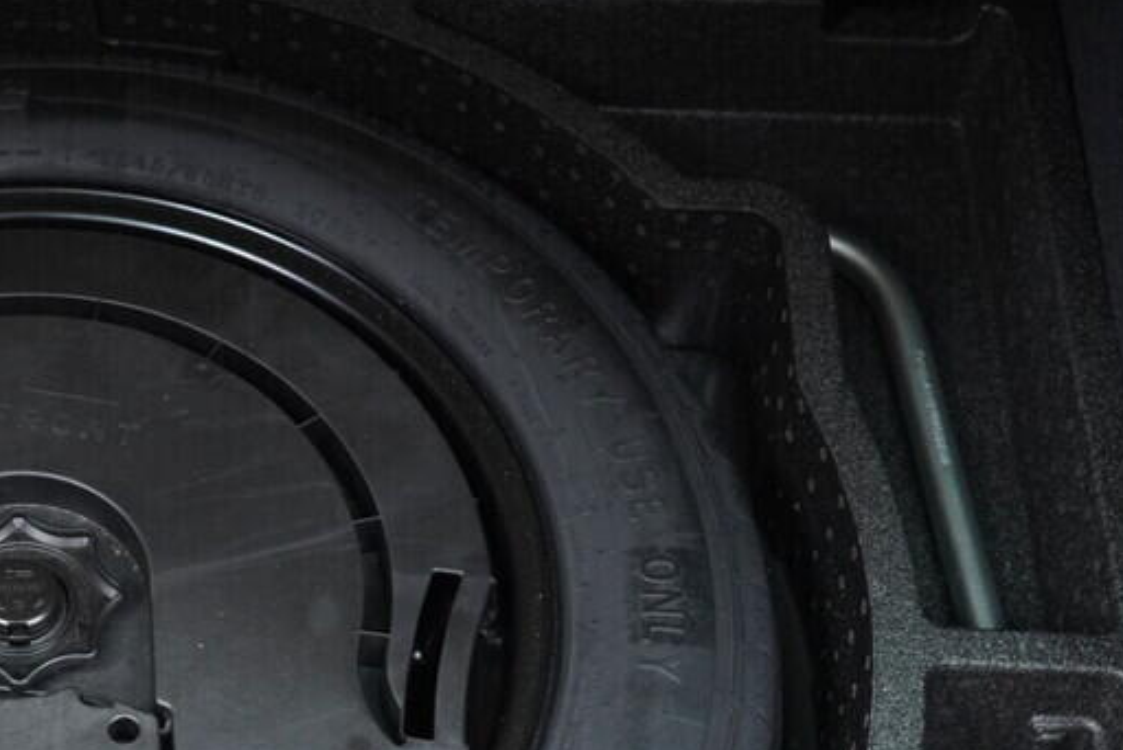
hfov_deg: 26.7
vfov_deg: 18.6
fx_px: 2247
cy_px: 668
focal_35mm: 72
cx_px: 31
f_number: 2.8
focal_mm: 24
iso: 1250
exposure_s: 1/40
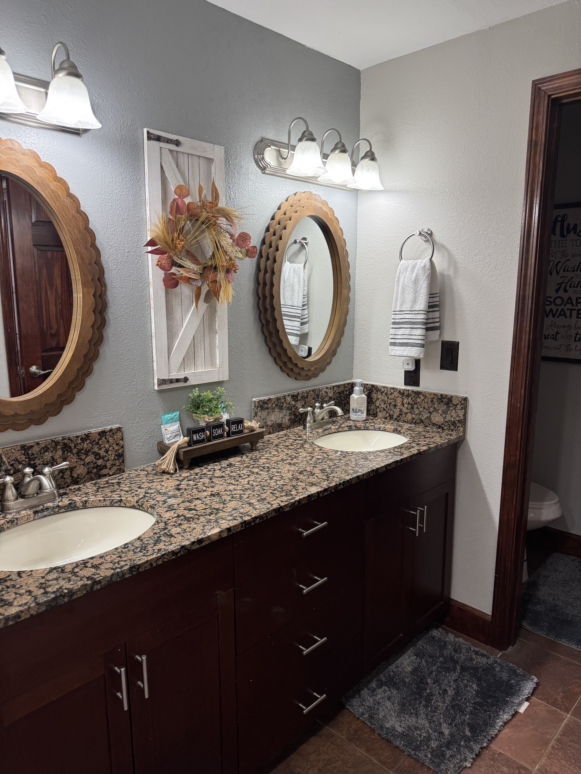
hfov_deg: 56.8
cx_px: 290
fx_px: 537
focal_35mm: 24
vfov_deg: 71.6
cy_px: 387
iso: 125
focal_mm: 6.76
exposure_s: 1/120
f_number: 1.78
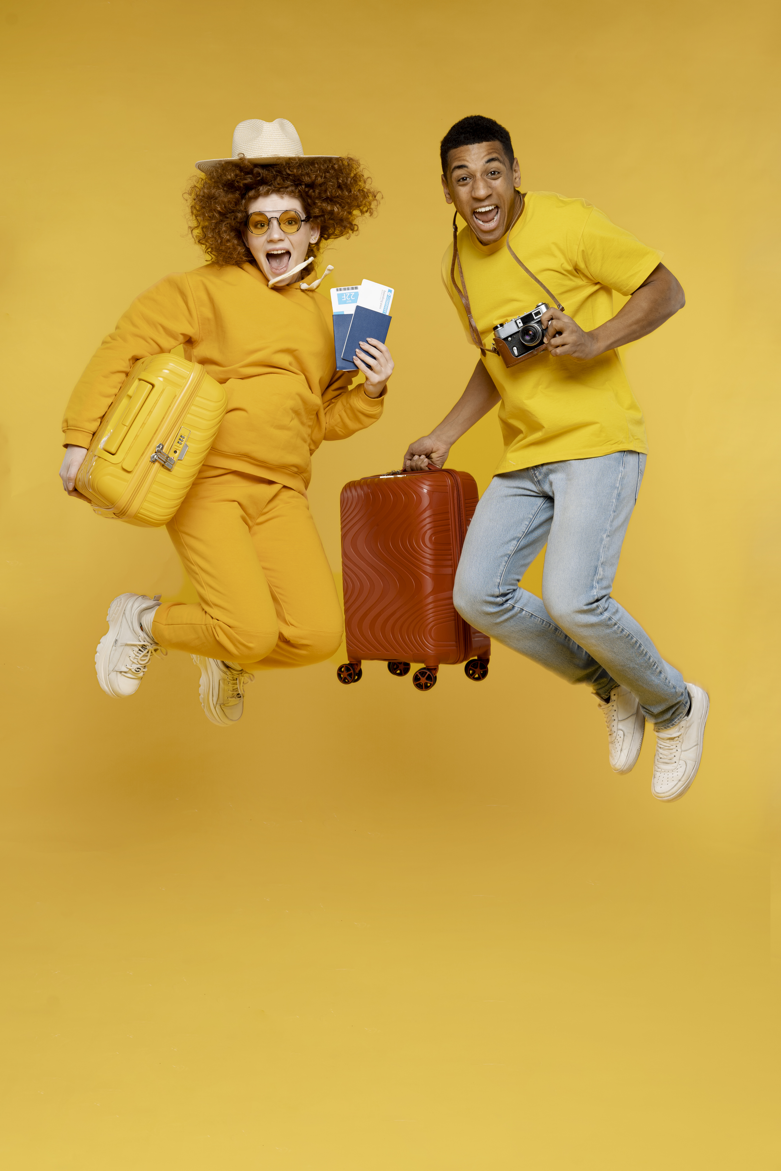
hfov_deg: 31.5
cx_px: 390
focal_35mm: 42
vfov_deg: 45.9
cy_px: 586
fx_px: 1383
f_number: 8
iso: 100
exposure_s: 1/160
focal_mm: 42.5
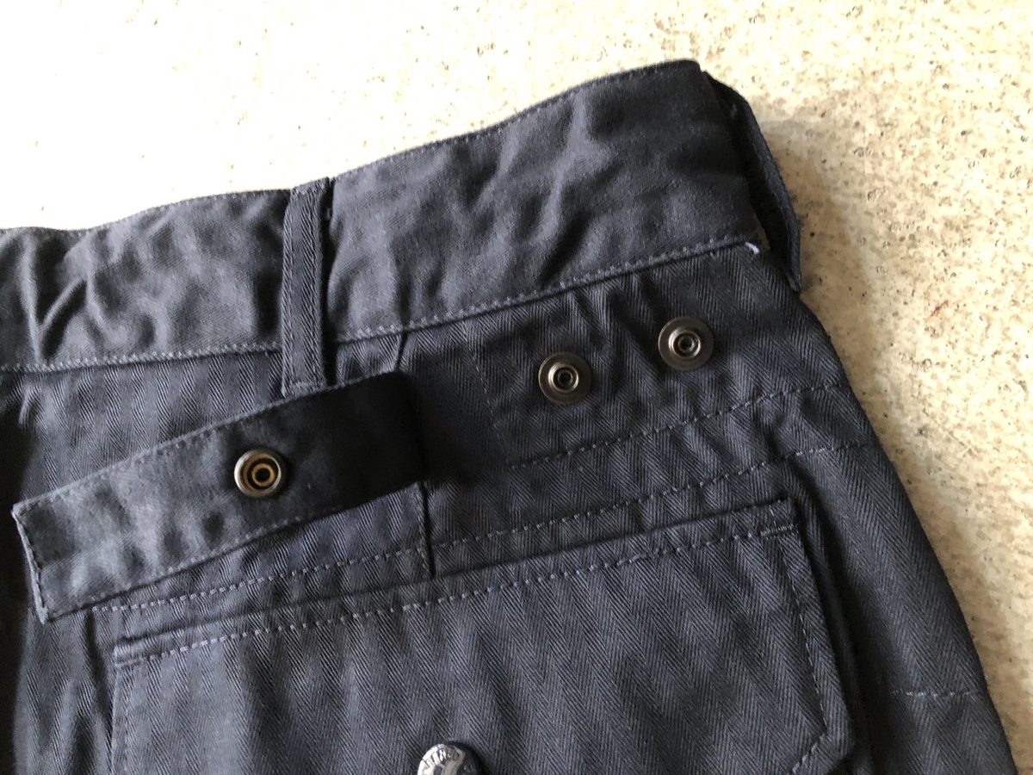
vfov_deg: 49.7
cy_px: 388
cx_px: 516
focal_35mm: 28
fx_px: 836
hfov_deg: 63.4
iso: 100
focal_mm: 4
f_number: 1.8
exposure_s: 1/4
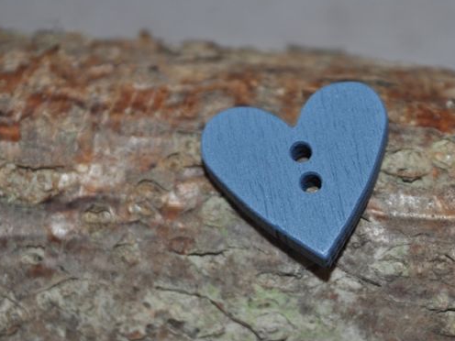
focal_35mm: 128
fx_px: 1679
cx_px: 286
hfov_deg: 15.4
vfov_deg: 11.6
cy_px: 205
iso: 200
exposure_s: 1/60
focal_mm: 55
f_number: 5.6
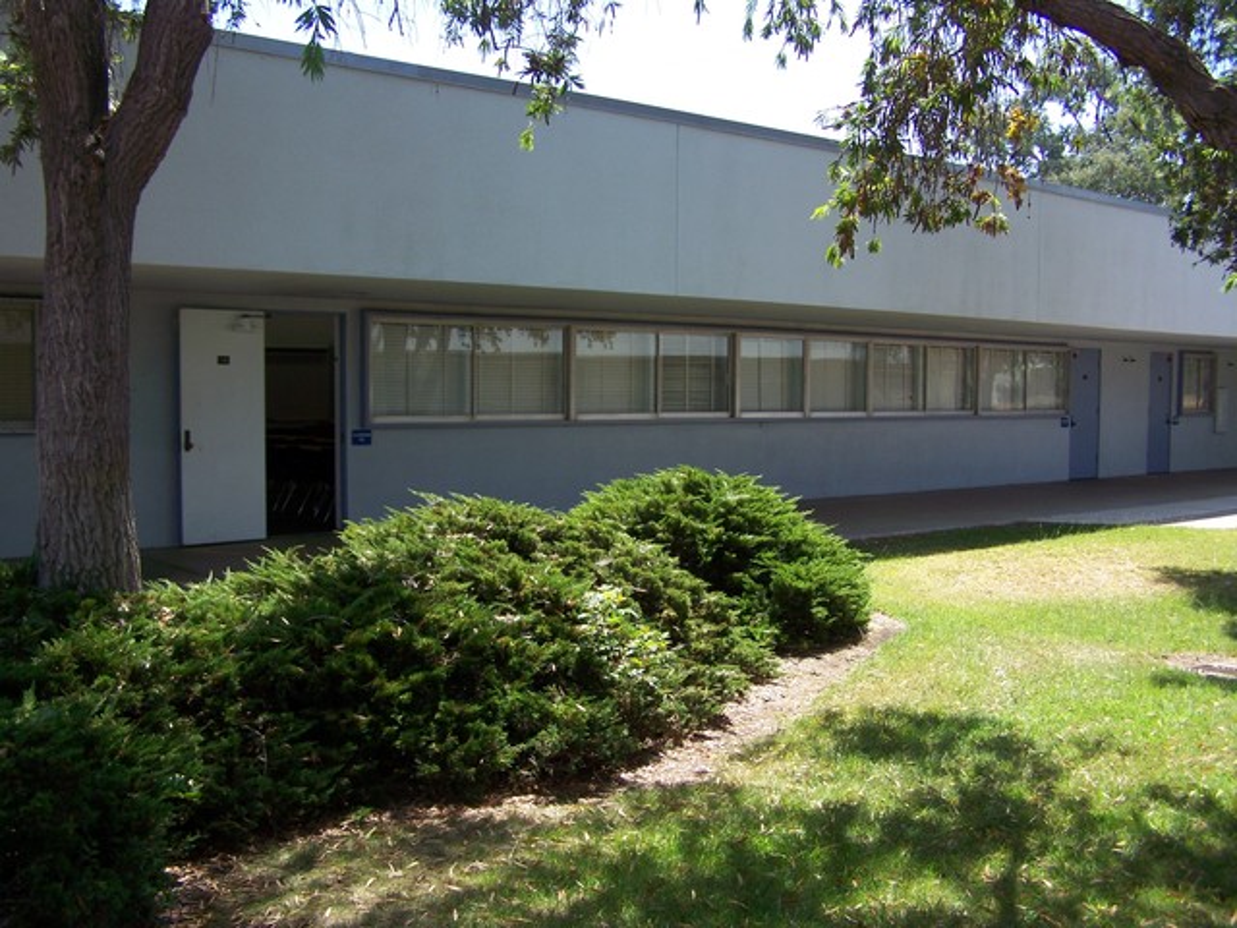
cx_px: 618
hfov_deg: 49.0
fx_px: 1358
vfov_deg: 37.7
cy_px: 464
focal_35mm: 38
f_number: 2.8
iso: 64
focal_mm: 6.3
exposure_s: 1/320
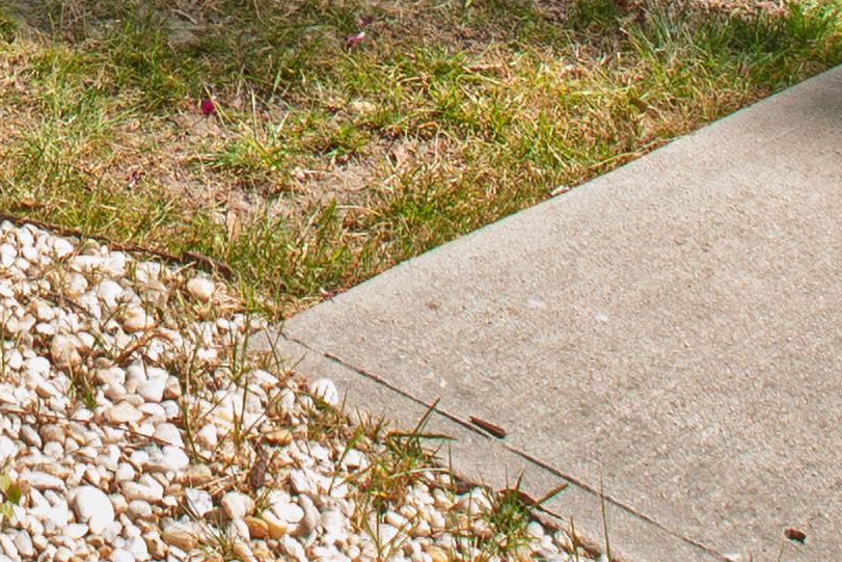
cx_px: -305
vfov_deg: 10.3
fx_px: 2409
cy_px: -1043
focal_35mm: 103
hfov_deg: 18.2
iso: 100
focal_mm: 10
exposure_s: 1/60
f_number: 8
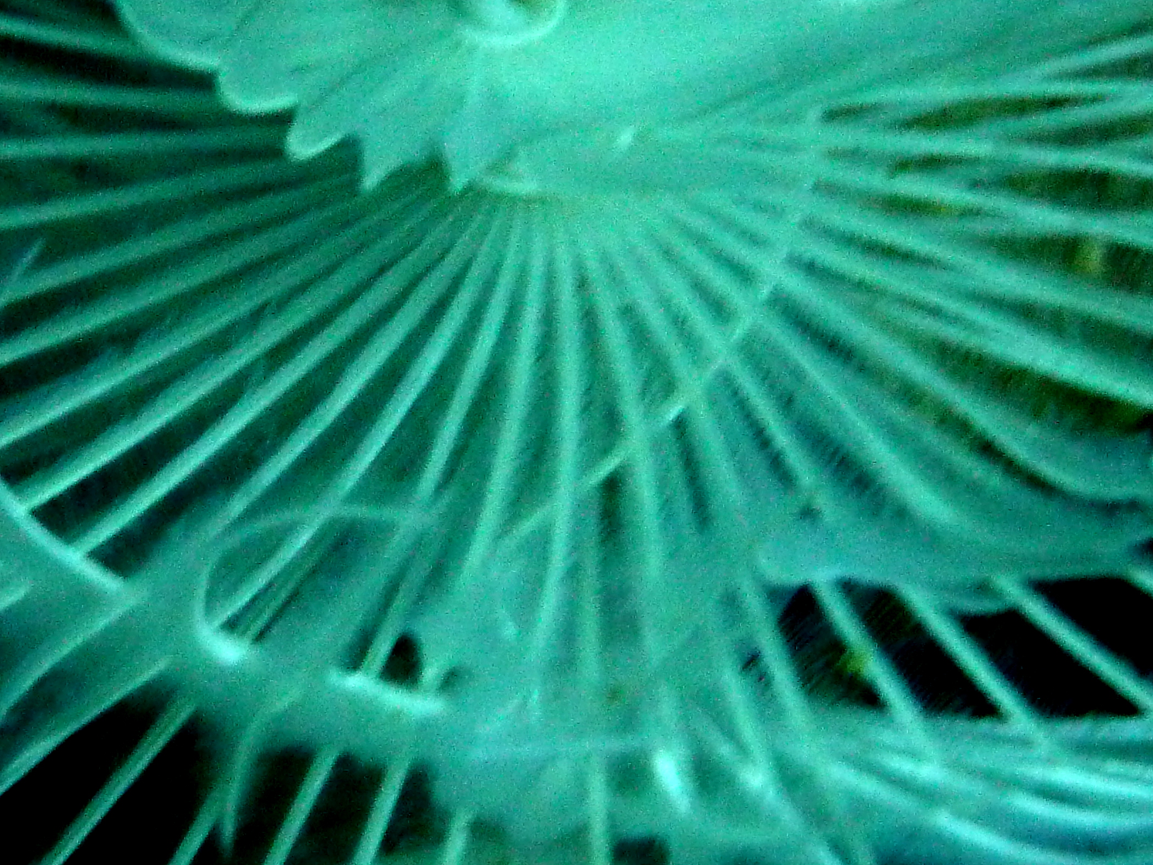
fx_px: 11293
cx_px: 367
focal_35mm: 339
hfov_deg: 5.8
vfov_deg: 4.4
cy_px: 157
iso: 400
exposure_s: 1/125
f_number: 5.9
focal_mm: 22.8
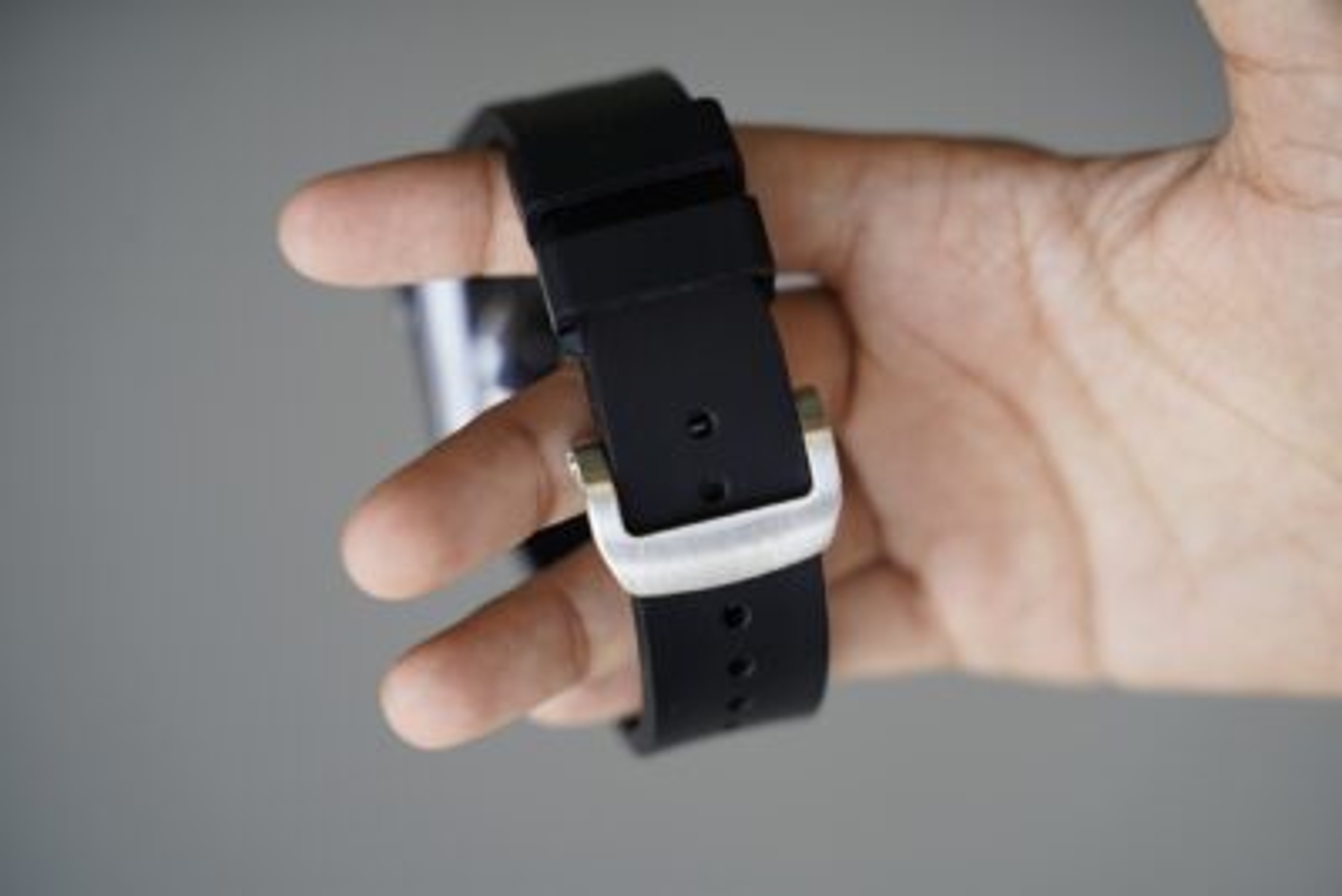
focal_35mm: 75
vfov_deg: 18.2
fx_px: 2797
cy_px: 448
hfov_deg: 27.0
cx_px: 671
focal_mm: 75
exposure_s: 1/80
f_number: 4
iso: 200
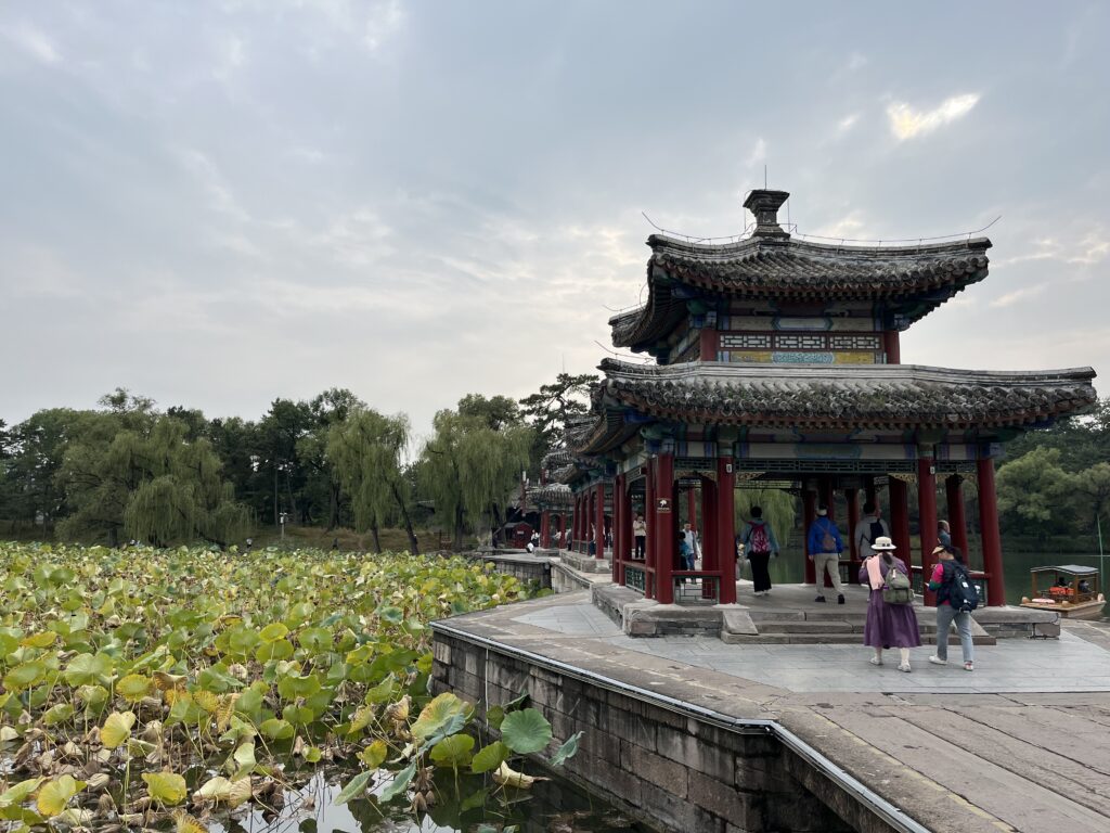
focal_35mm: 26
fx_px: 834
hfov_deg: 67.3
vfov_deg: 53.1
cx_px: 555
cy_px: 416
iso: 50
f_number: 1.6
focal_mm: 5.1
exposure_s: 1/2024
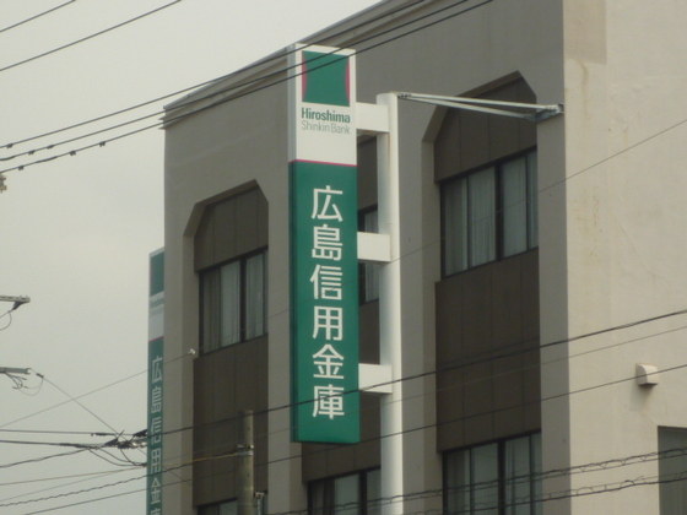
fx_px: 3334
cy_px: 258
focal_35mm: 168
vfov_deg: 8.8
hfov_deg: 11.8
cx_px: 344
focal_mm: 15.2
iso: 80
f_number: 5.5
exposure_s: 1/500
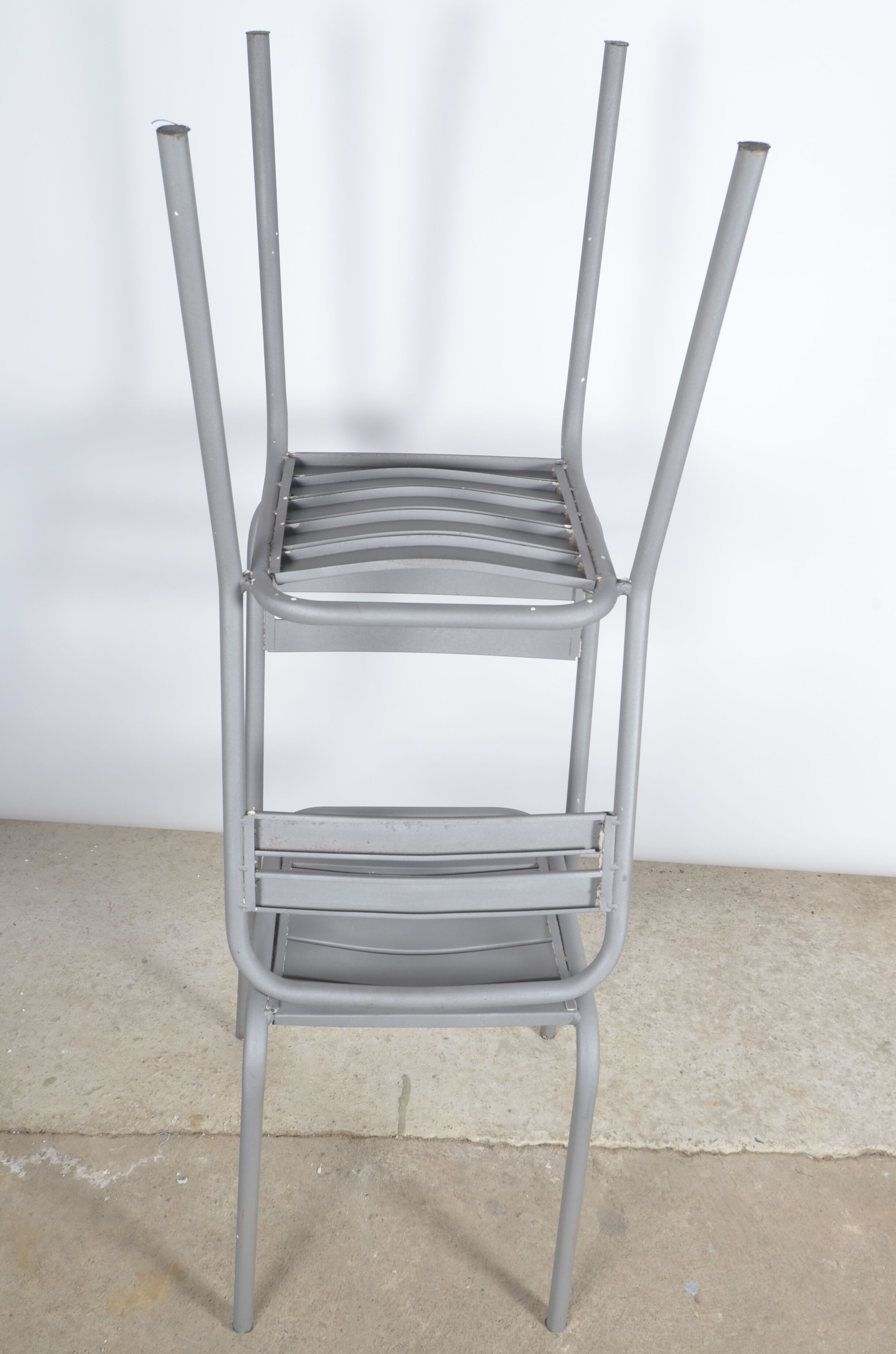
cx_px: 448
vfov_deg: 53.2
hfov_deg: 36.7
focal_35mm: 36
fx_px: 1350
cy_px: 677
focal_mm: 24
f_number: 11
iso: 100
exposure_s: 1/125
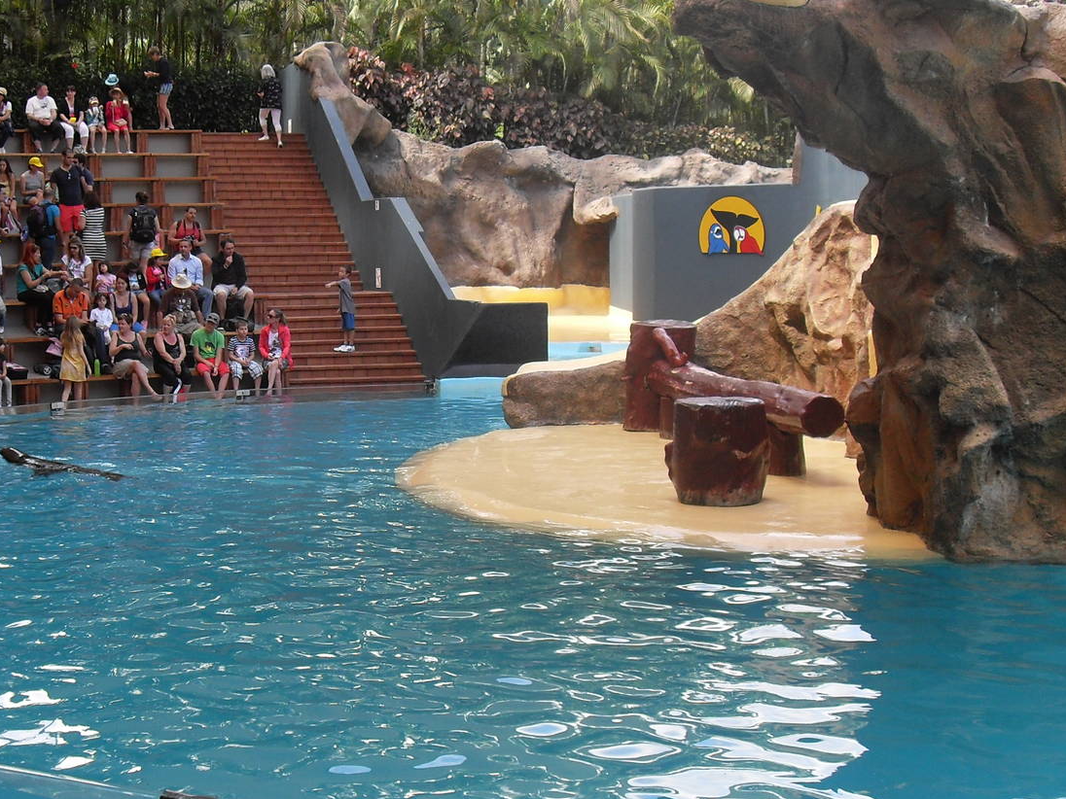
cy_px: 412
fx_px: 1663
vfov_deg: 27.0
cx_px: 432
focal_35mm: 54
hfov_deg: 35.4
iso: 80
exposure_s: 1/125
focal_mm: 6.3
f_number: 2.8
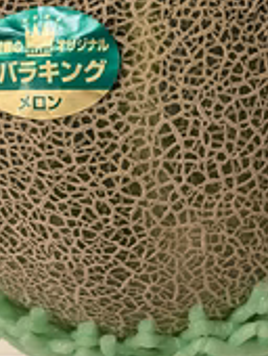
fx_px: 628
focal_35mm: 61
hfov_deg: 24.0
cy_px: 203
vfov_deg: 31.6
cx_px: 172
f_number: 1.8
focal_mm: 4.25
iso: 250
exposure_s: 1/50
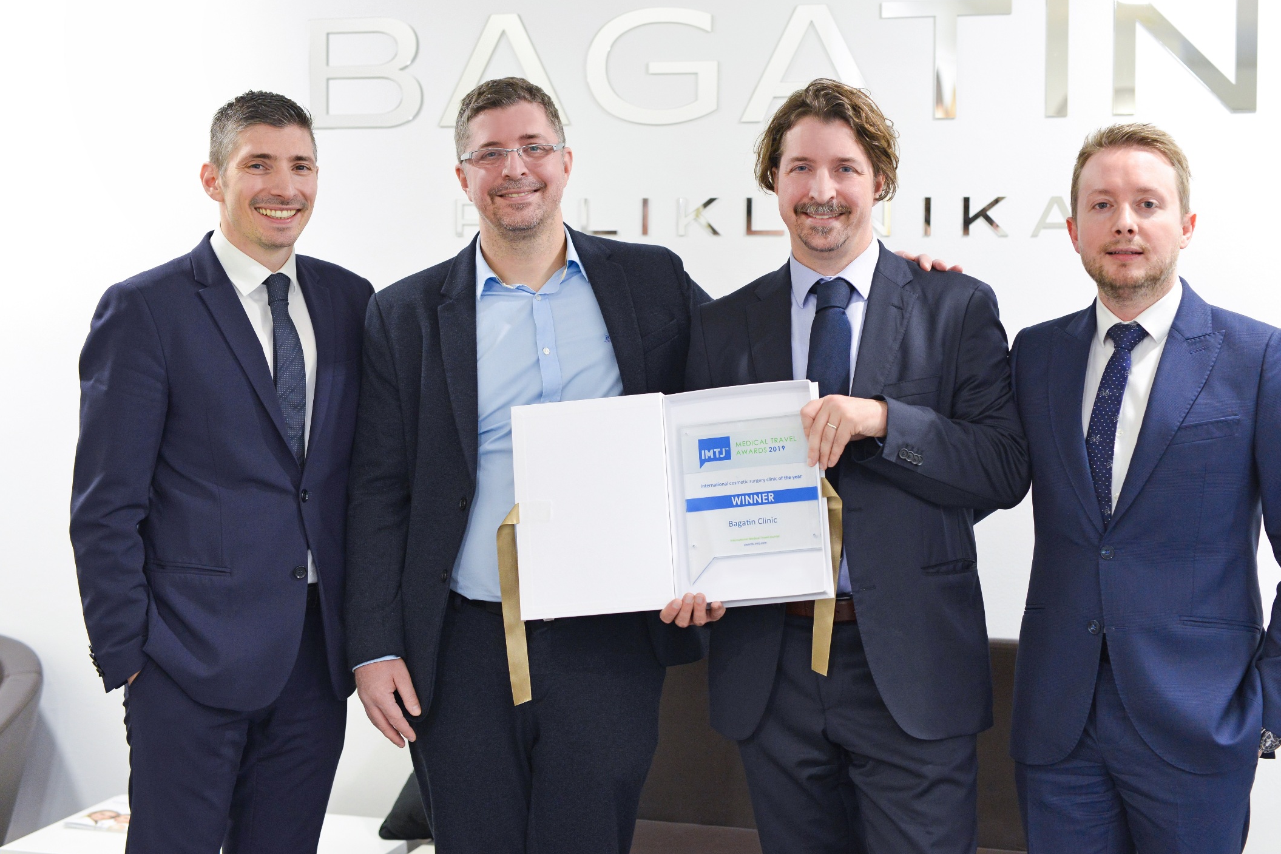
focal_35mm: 58
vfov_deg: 23.4
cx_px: 684
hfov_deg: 34.5
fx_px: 2064
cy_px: 403
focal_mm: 50
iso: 1600
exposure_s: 1/125
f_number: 2.8
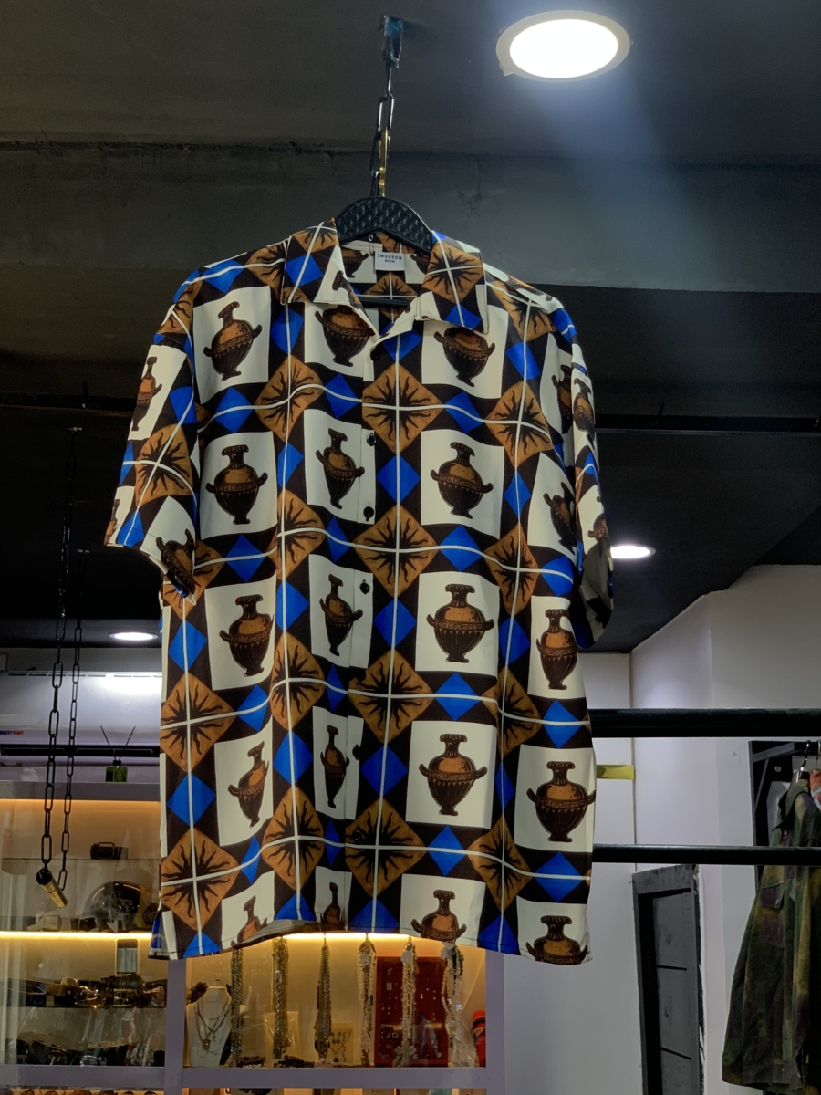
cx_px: 410
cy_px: 548
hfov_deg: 28.0
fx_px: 1644
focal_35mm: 52
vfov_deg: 36.8
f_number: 2.4
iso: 100
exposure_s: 1/122
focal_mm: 6
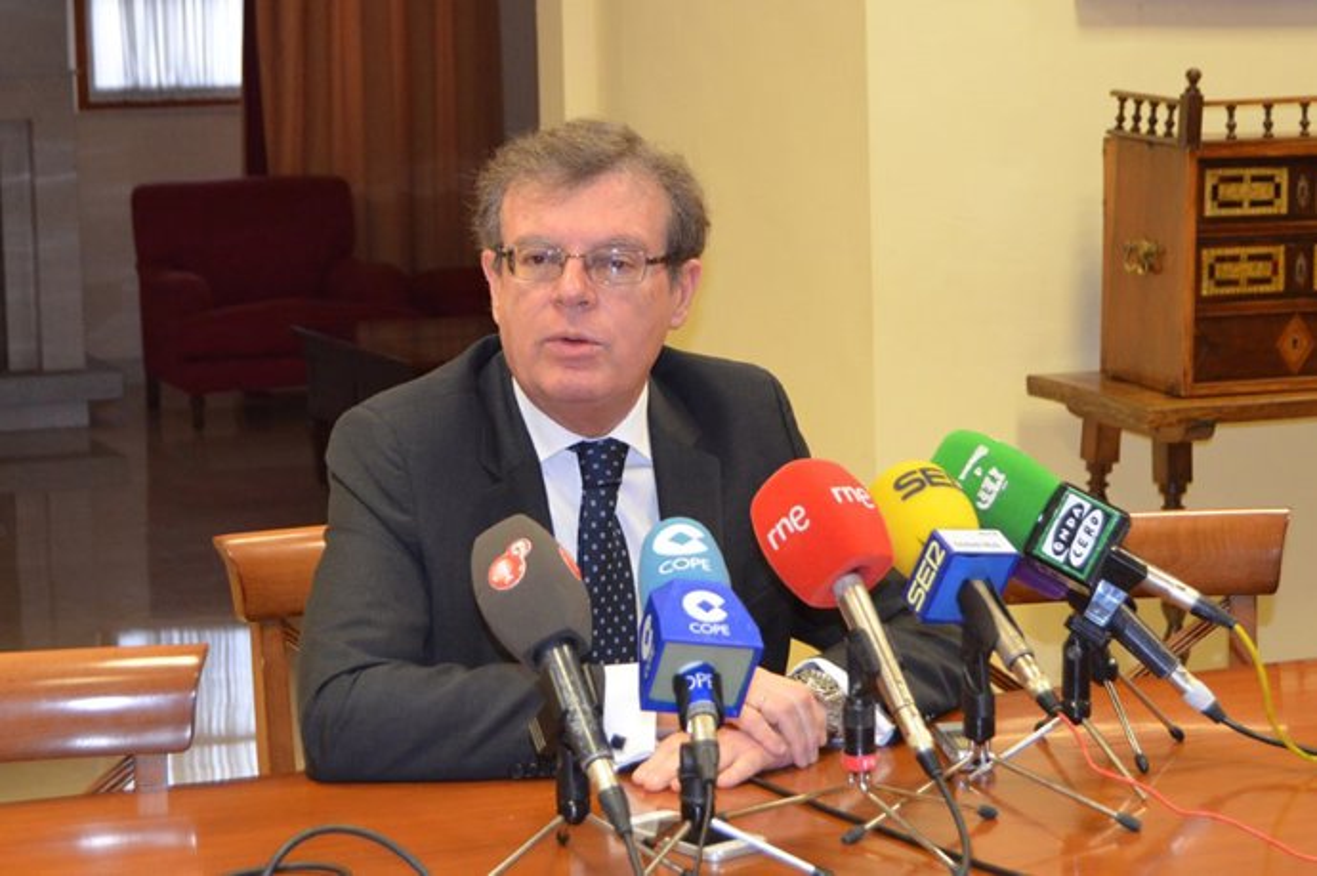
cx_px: 658
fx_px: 2303
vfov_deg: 21.5
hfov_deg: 31.9
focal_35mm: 63
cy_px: 438
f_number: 5
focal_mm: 42
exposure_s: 1/60
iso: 1800
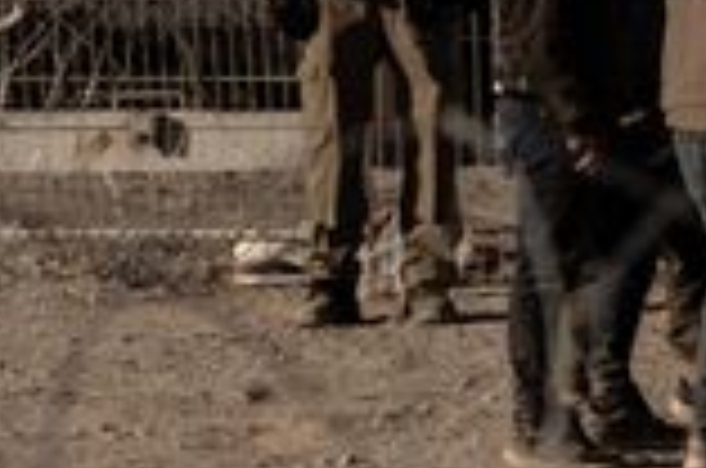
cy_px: 328
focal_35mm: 1815
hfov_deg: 1.1
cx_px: 1439
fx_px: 35522
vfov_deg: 0.8
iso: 200
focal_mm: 237
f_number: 6.3
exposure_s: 1/2500
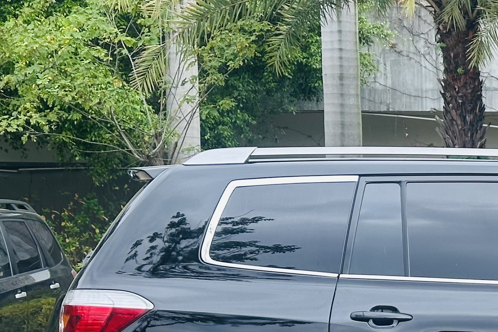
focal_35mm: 130
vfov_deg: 10.5
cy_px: 251
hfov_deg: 15.2
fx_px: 1798
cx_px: 617
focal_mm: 6.86
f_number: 1.78
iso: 64
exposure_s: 1/450
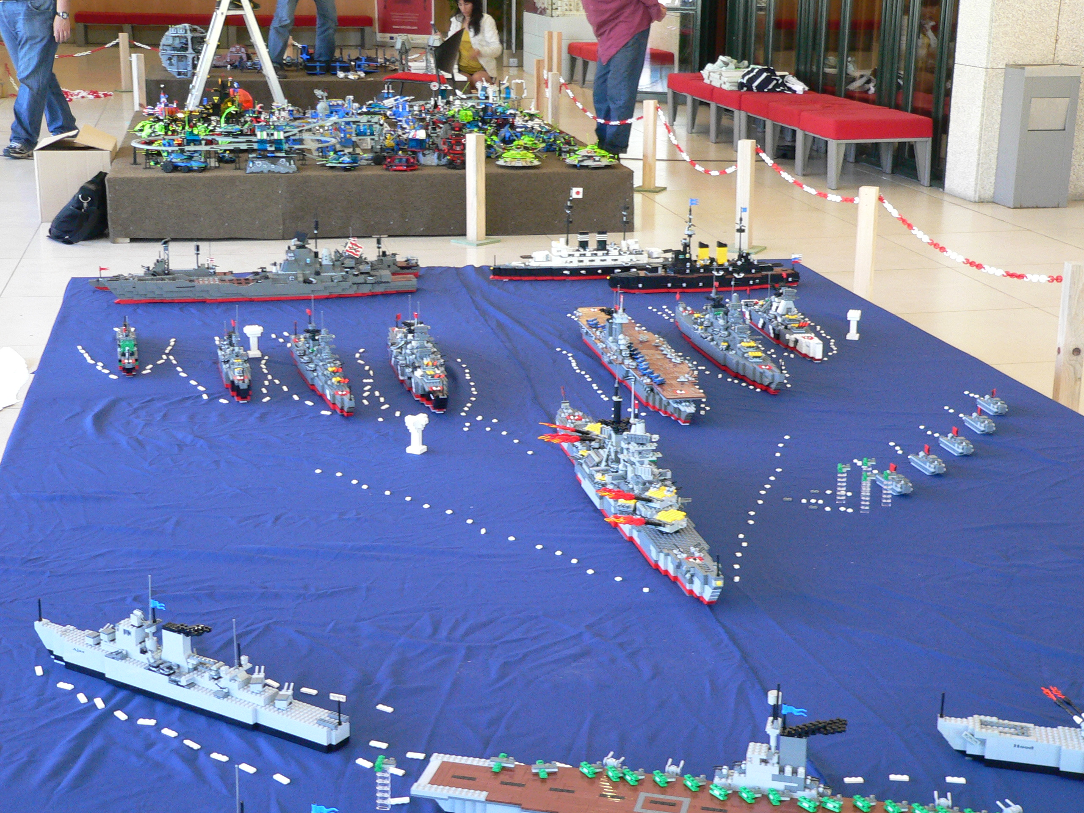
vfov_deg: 28.6
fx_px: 1597
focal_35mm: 51
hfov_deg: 37.5
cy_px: 406
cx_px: 542
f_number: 2.8
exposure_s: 1/25
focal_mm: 8.4
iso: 200
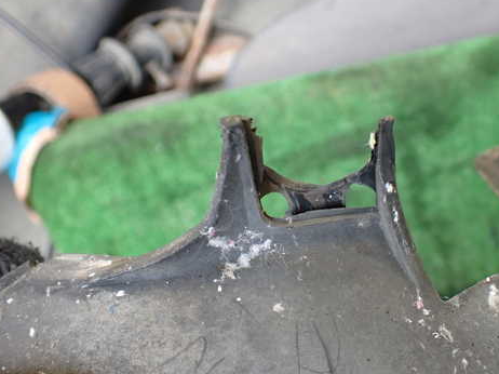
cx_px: 315
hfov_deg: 47.4
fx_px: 562
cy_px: 193
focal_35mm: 39
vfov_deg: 36.8
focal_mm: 5.4
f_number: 2.3
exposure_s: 1/125
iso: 200
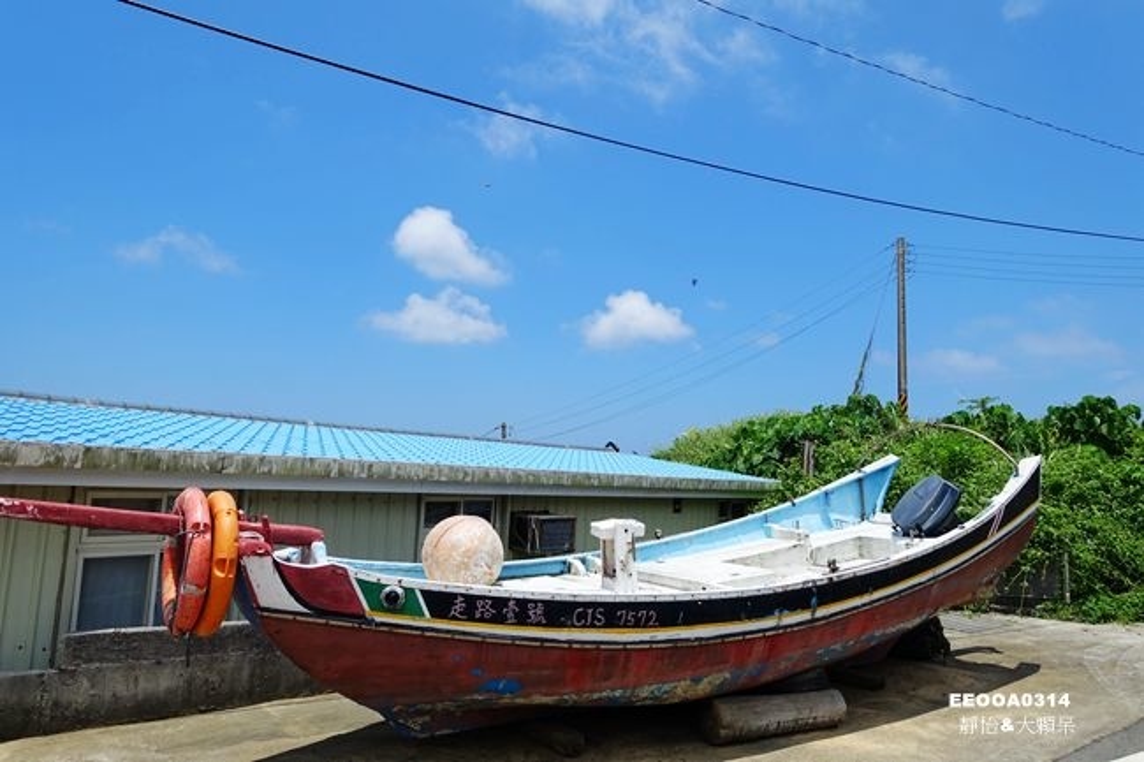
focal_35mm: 24
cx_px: 572
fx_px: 762
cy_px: 381
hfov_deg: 73.8
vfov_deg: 53.1
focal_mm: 8.8
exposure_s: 1/200
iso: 125
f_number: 4
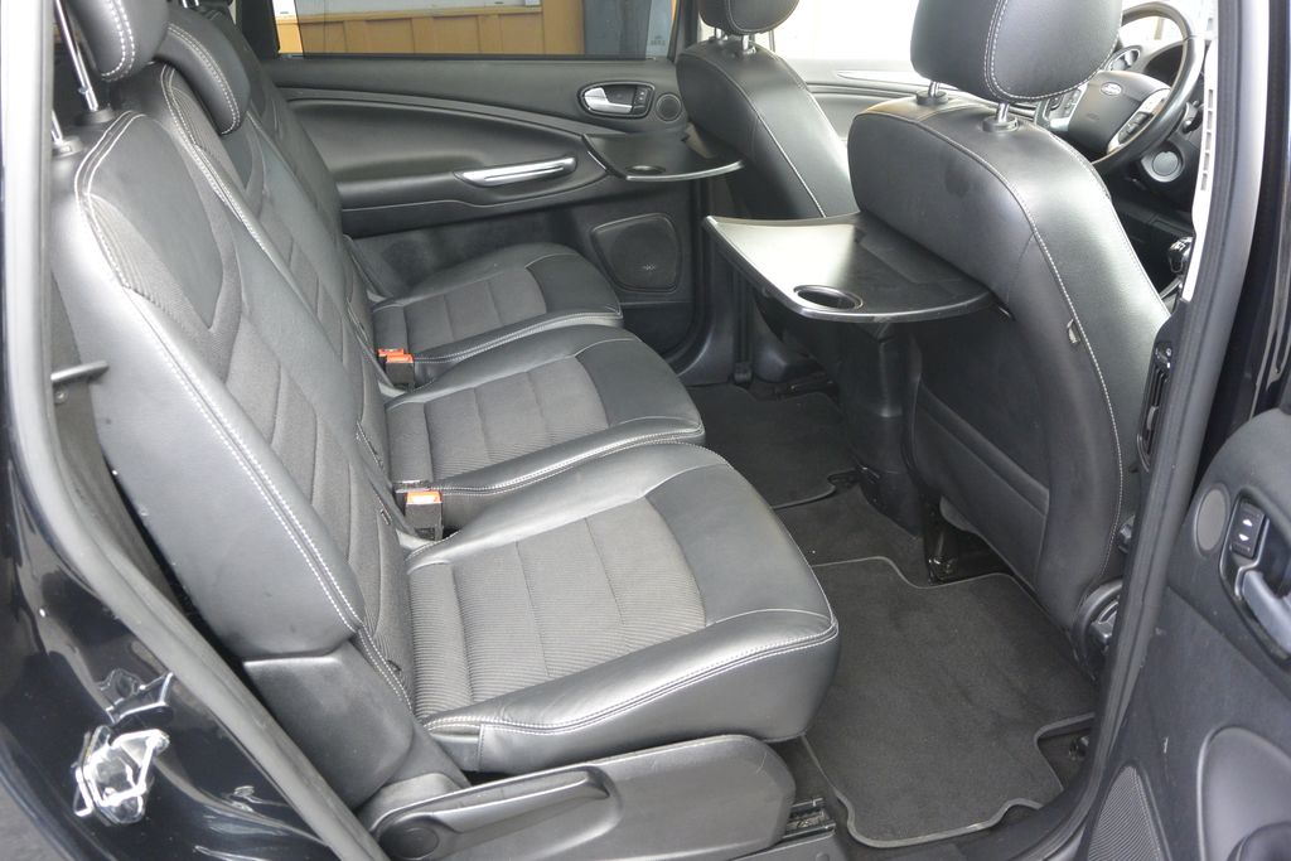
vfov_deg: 45.0
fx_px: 1040
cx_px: 646
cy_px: 430
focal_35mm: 29
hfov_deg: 63.7
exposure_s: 1/100
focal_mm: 11
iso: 400
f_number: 3.5
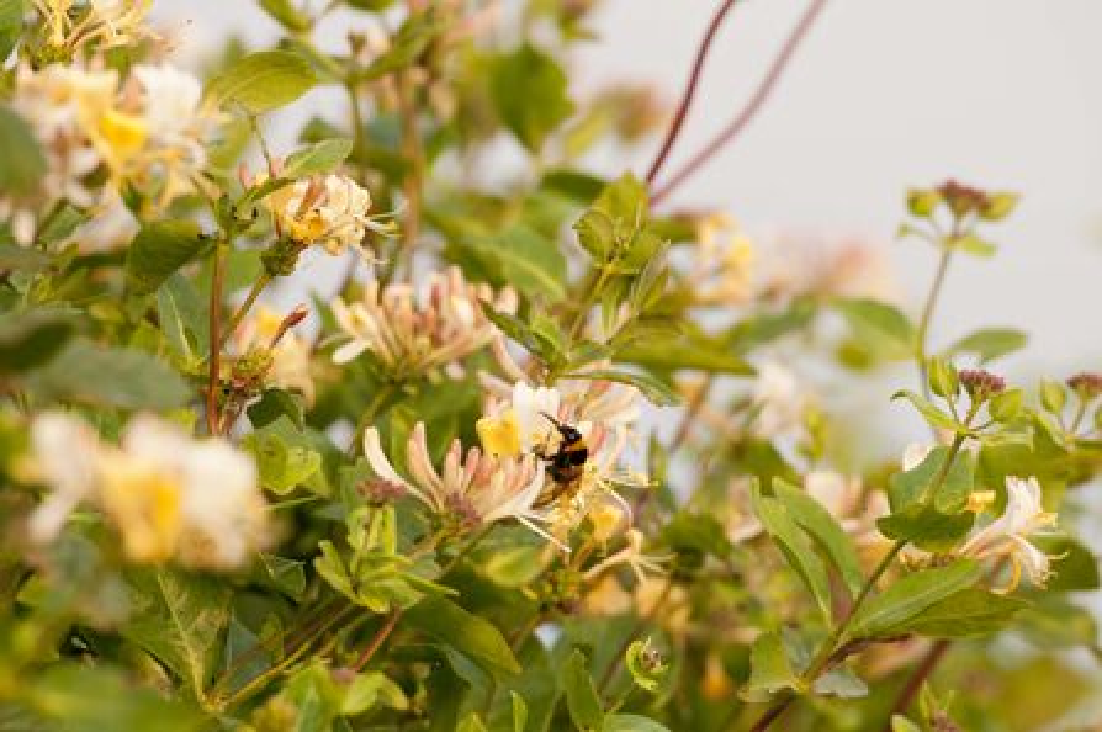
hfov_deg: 6.9
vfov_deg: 4.6
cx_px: 551
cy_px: 366
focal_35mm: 300
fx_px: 9173
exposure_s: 1/160
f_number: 4.5
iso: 200
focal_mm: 200
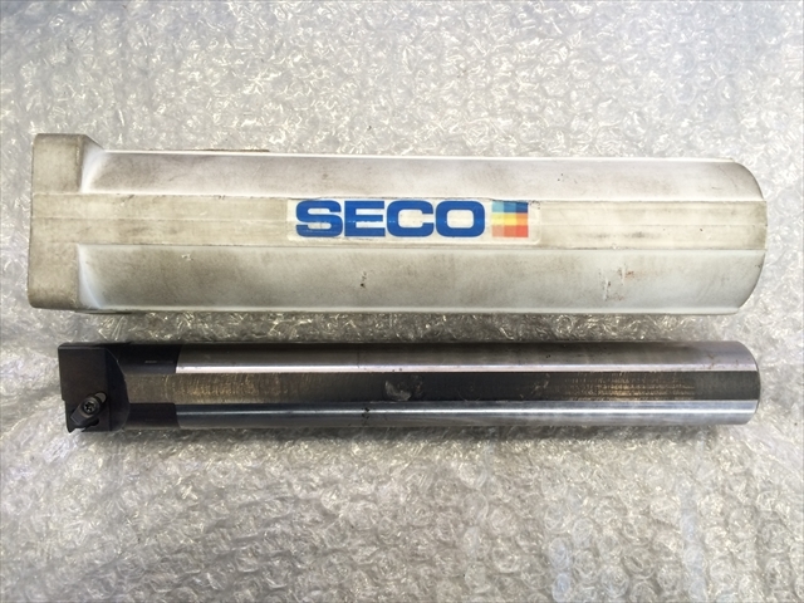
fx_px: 674
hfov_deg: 61.7
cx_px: 402
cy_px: 302
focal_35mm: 29
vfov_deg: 48.2
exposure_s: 1/30
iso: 50
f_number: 2.2
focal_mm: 4.15
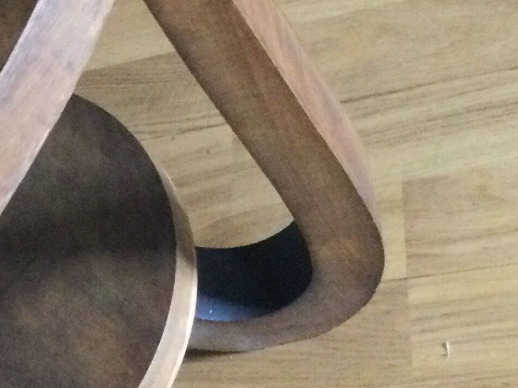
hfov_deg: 17.5
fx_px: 1601
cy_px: 236
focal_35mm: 107
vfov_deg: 13.8
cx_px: -111
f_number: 2.4
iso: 250
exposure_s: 1/17
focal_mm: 3.3
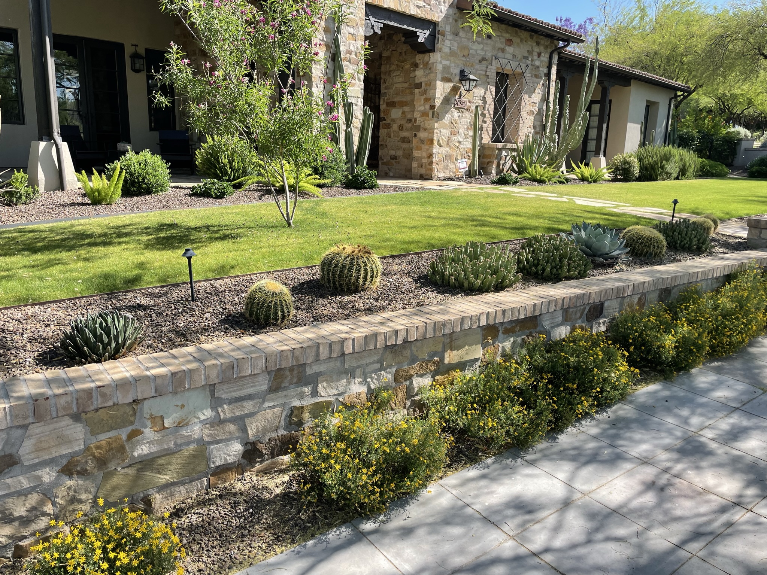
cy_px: 288
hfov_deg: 67.3
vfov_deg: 53.1
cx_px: 384
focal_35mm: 26
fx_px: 576
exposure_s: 1/1304
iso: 32
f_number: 1.6
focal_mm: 4.2
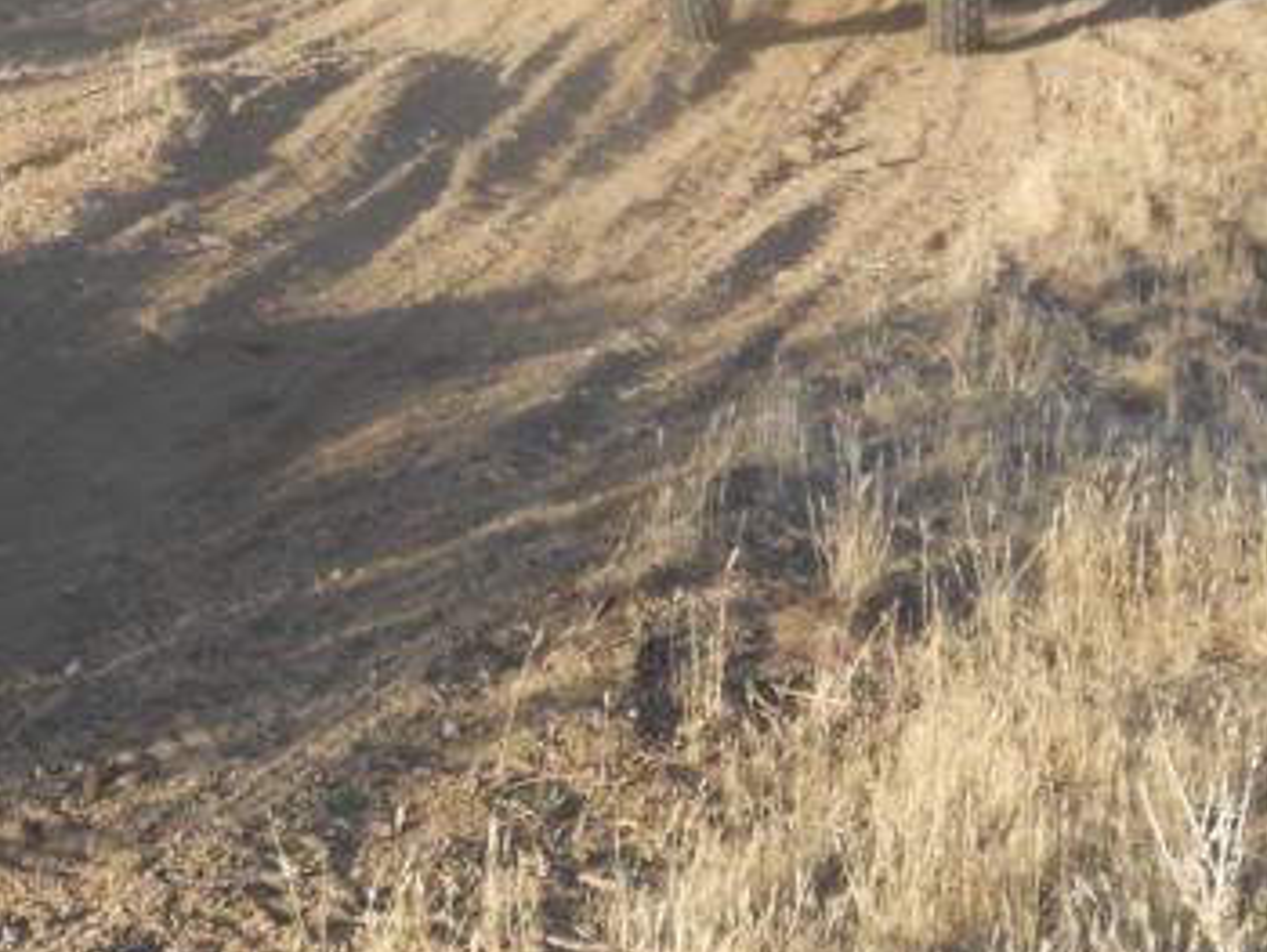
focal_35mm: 105
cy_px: 62
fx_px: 3846
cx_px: 315
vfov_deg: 14.0
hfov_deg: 18.6
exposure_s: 1/320
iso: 80
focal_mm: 8.2
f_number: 4.3
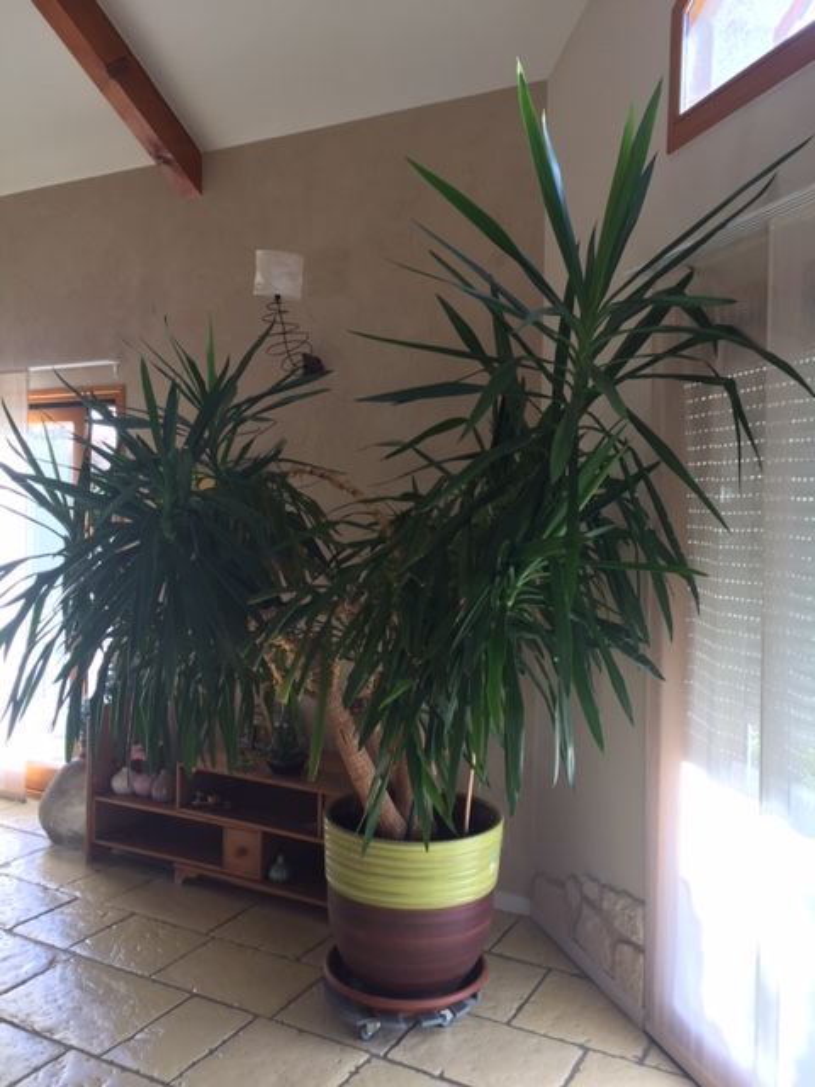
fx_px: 910
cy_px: 544
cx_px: 408
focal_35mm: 29
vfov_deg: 61.7
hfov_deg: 48.2
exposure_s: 1/50
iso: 32
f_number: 2.2
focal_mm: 4.15
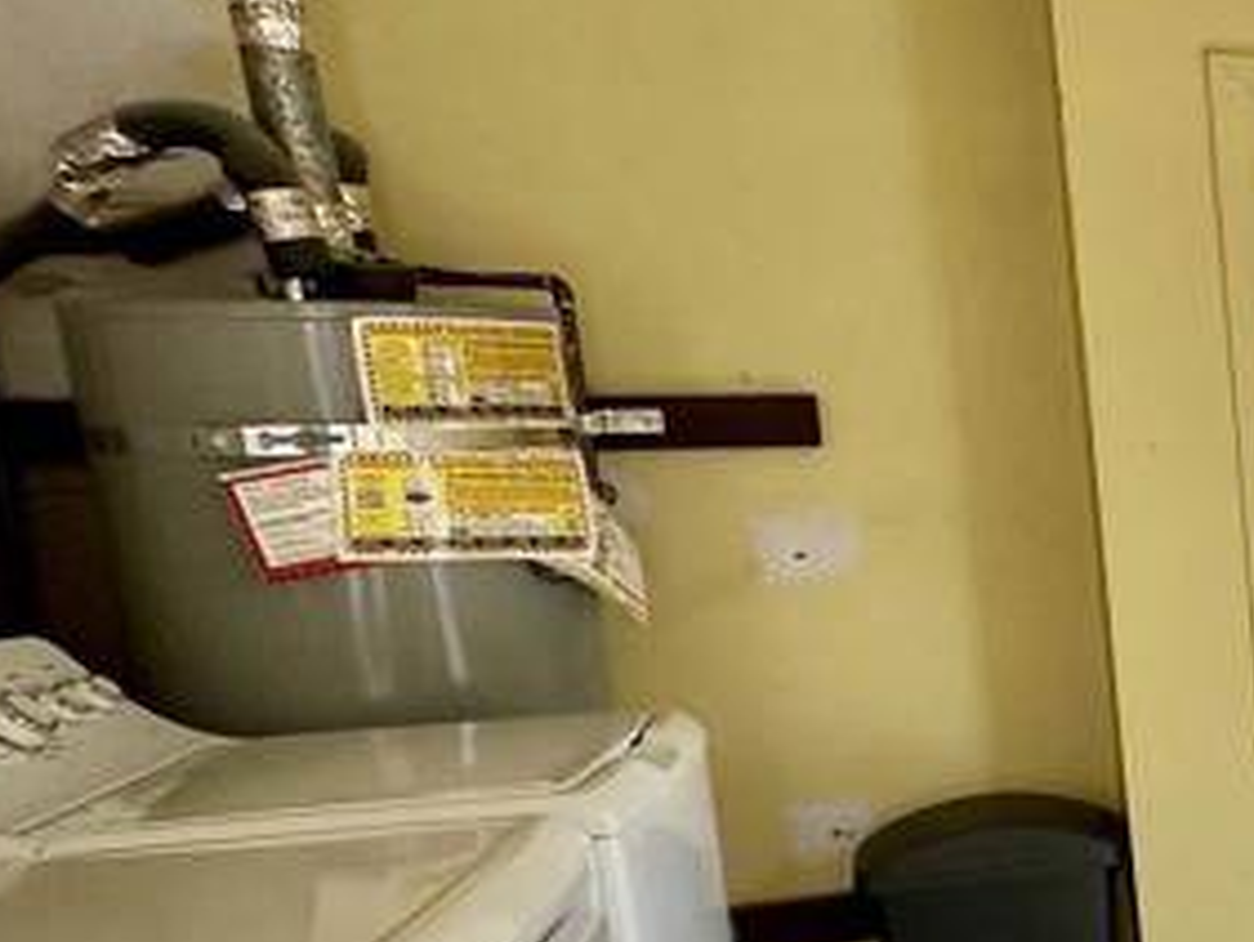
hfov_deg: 24.2
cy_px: 692
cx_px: 2084
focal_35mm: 51
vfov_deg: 28.2
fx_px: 1848
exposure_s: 1/120
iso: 160
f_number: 2.2
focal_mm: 2.22
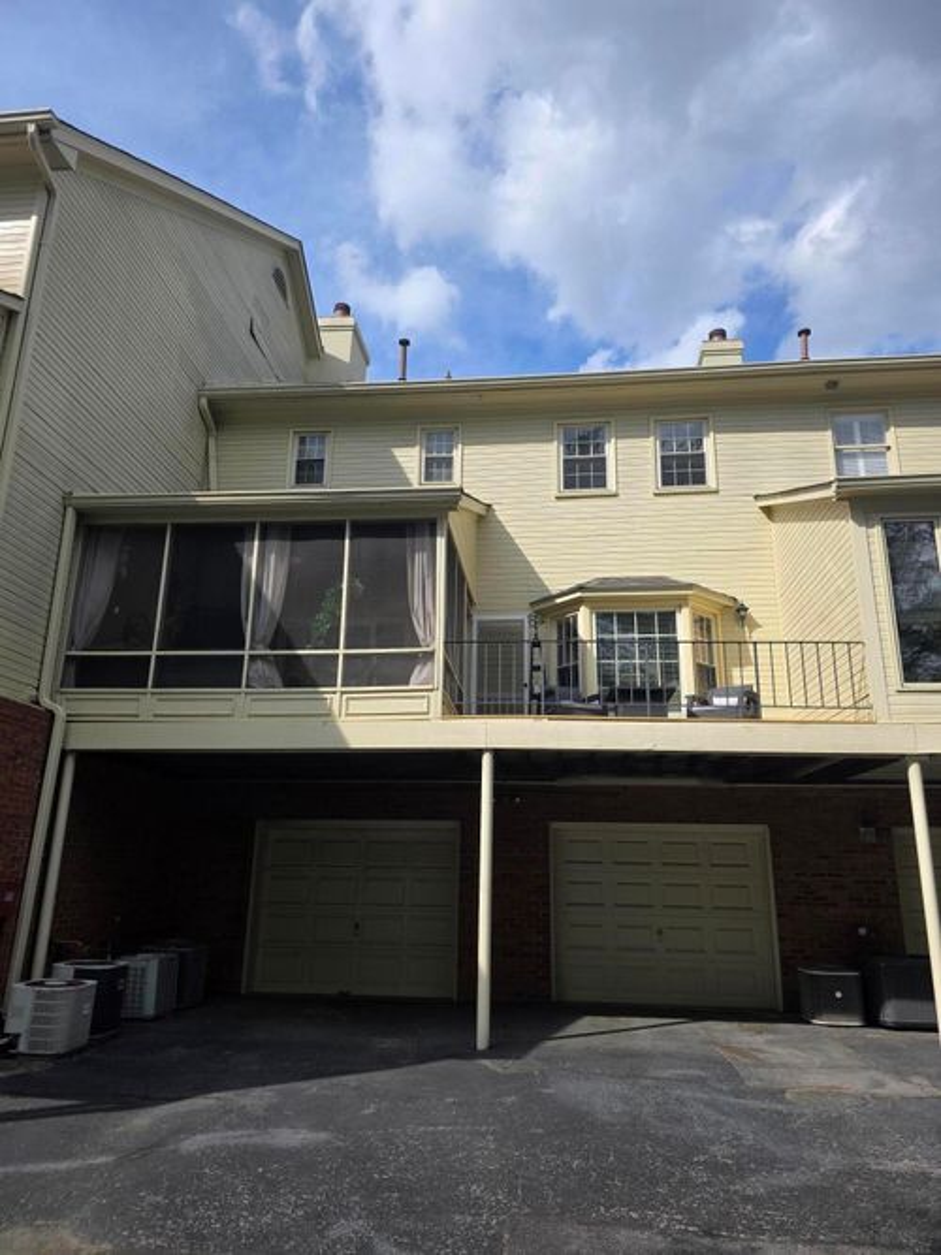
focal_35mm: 23
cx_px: 470
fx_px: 834
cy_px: 628
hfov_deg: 58.9
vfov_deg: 73.9
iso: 80
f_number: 1.7
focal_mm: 6.3
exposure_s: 1/5296
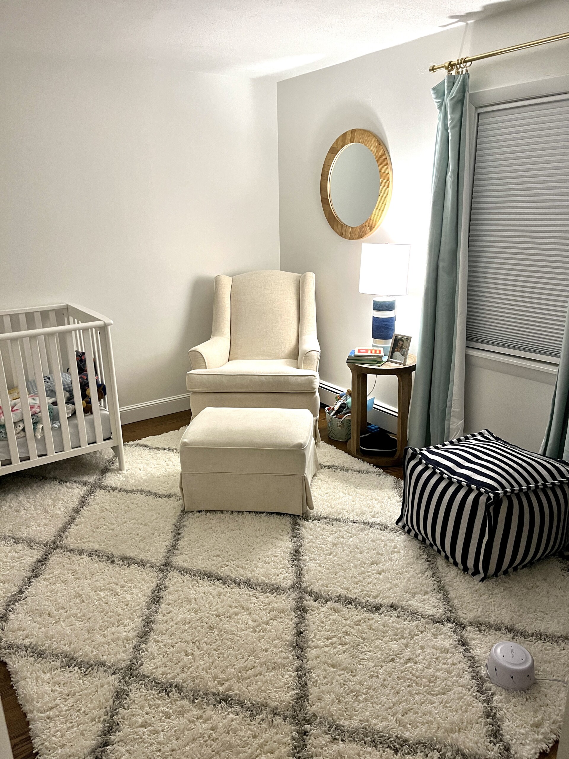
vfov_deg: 67.3
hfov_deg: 53.1
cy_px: 380
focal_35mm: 26
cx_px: 284
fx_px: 570
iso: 200
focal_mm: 5.1
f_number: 1.6
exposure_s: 1/60
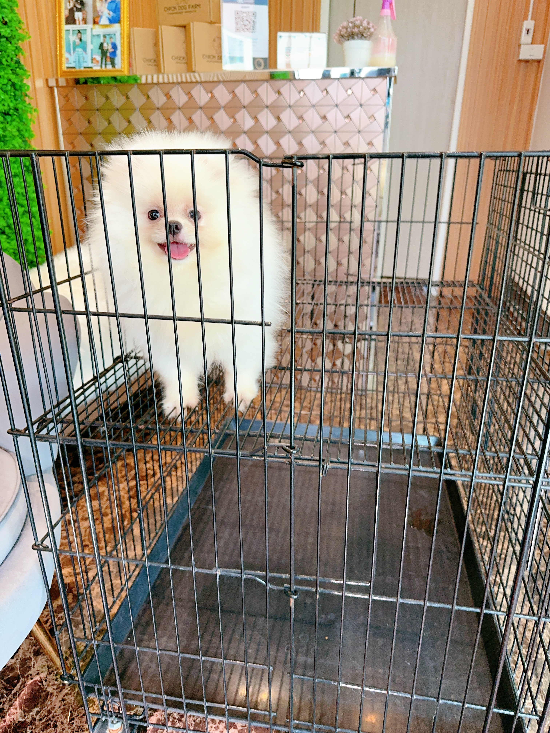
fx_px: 508
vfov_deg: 71.6
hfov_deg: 56.8
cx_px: 275
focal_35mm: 24
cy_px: 366
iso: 250
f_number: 1.78
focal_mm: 6.86
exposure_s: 1/83
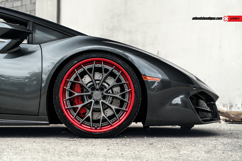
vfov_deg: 19.5
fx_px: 471
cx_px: 121
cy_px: 80
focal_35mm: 70
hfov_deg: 28.8
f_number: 4
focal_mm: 70
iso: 160
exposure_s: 1/200
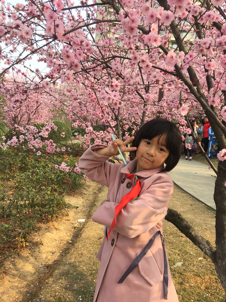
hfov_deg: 48.2
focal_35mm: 29
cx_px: 113
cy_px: 151
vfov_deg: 61.7
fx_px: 252
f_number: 2.2
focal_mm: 4.15
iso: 32
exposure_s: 1/501
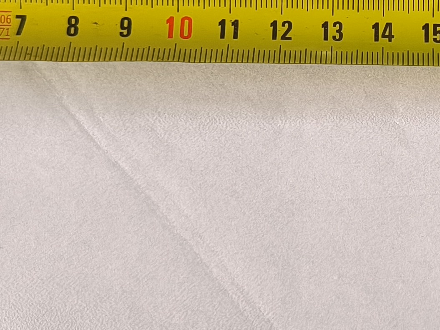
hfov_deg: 20.8
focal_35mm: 91
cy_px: 70
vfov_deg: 16.1
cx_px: 440
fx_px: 1157
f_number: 1.7
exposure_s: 1/25
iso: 1281
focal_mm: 5.24
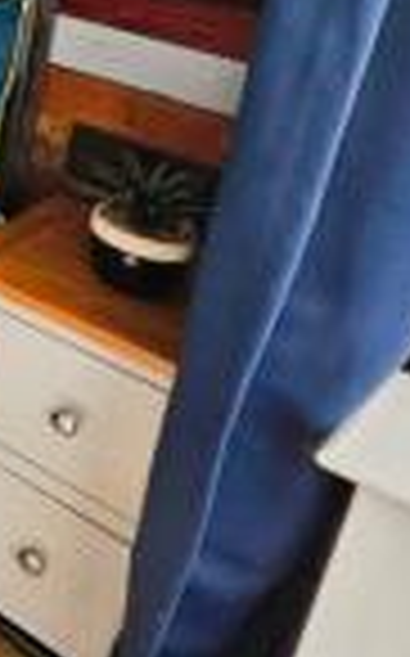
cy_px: -79
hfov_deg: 12.1
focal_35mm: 55
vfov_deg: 32.2
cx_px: -773
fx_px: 985
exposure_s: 1/100
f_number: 2.2
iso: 50
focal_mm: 1.7
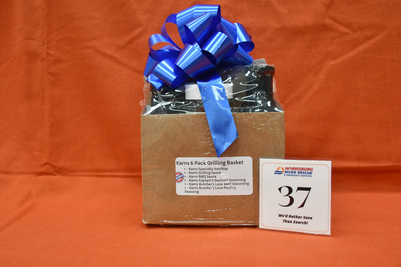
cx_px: 203
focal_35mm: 35
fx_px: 390
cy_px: 127
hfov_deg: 54.4
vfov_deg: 37.8
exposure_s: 1/80
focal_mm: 22
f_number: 4.5
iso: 1250
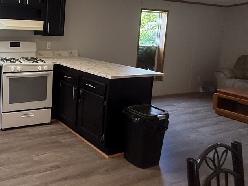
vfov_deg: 42.7
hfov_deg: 48.8
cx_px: 12
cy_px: 44
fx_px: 229
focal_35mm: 32
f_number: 2.2
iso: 160
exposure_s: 1/120
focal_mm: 2.22
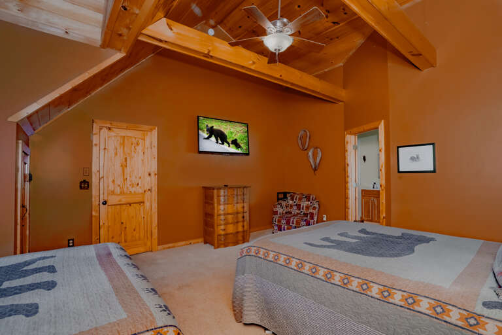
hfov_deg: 96.7
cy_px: 168
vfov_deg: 73.7
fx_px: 223
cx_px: 251
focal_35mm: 16
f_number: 8
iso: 1000
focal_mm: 16
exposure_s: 1/100
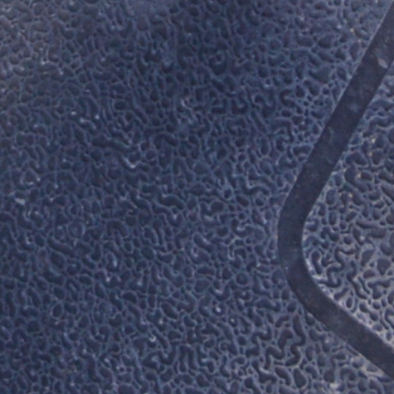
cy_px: -746
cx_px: -642
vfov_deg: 6.6
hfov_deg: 6.7
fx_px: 3116
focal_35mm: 242
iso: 360
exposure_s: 1/125
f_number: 5.6
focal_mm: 20
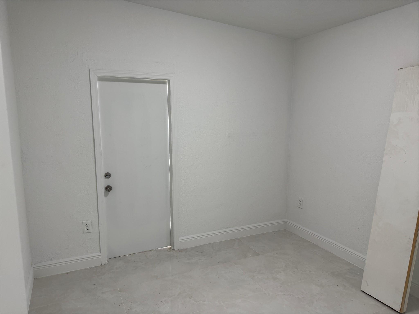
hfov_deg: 71.6
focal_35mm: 24
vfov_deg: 56.8
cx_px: 210
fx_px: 291
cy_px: 157
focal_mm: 6.76
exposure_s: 1/120
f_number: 1.78
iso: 125
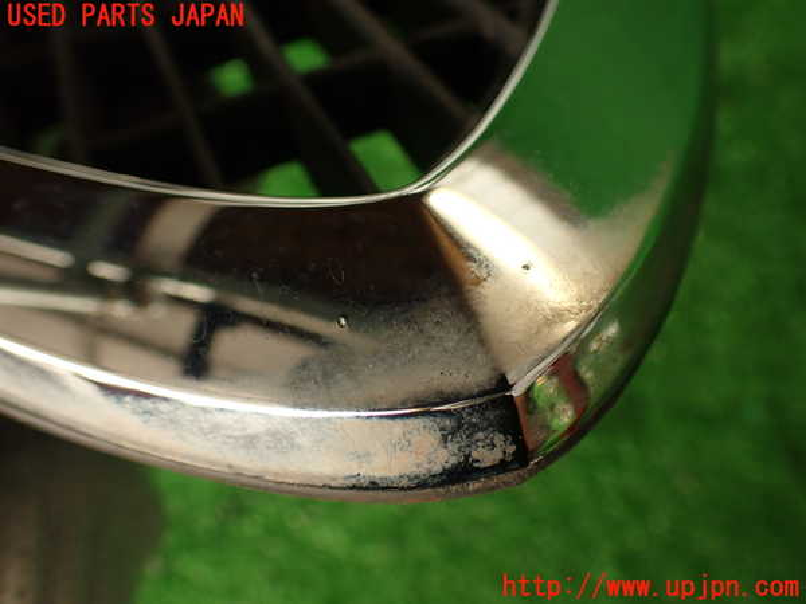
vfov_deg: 44.2
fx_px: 745
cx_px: 403
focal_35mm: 32
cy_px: 302
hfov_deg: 56.8
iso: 100
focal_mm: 5.79
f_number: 2.4
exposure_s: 1/80
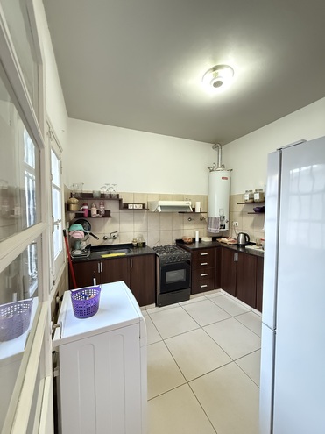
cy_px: 217
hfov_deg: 85.6
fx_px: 175
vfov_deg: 102.1
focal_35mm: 14
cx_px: 162
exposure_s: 1/33
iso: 1250
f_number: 2.2
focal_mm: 2.22
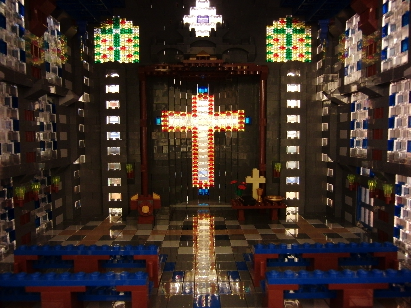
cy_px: 154
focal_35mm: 24
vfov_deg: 56.8
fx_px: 285
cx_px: 206
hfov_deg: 71.6
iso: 400
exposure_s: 1/2.5
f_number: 3.2
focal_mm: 4.3
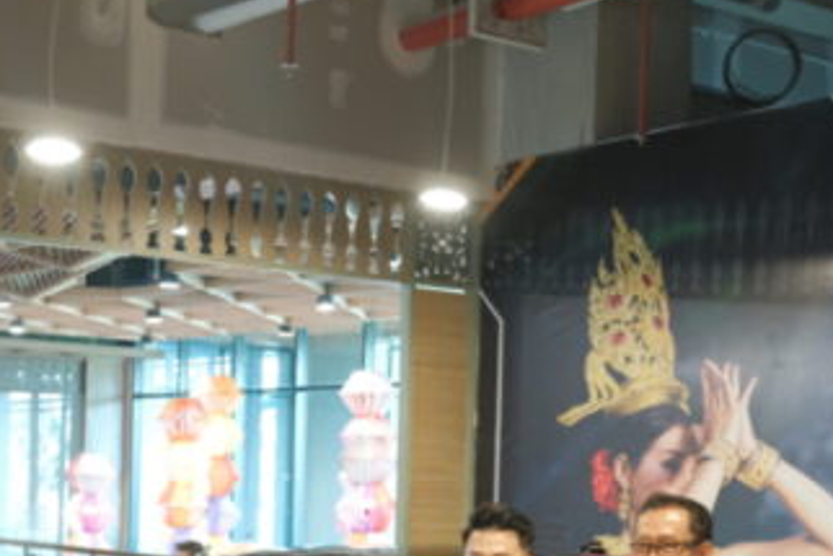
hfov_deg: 29.3
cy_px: 504
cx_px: 146
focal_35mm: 67
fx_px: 1551
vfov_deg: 19.9
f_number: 2.8
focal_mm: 21.3
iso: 4000
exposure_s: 1/100
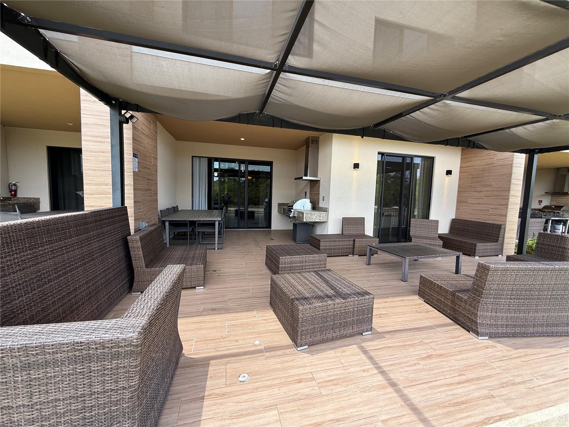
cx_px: 284
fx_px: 230
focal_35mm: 14
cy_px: 214
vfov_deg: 85.7
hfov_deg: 102.1
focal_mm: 2.22
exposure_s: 1/226
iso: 50
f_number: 2.2
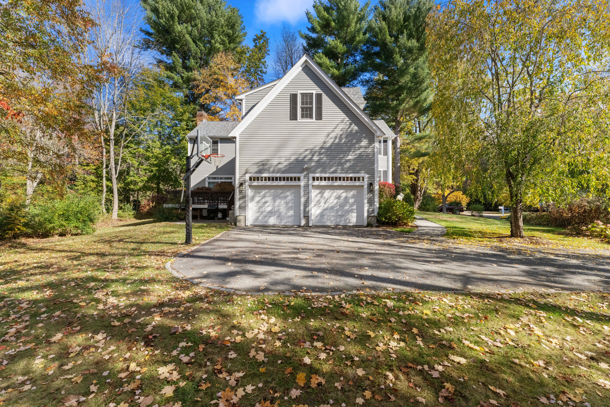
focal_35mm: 16
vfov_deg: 74.8
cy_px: 204
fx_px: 266
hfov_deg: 97.8
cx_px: 305
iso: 2500
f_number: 11
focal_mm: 15.7
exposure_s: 1/1250
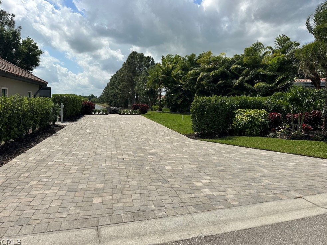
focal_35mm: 25
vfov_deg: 54.9
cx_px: 160
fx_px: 236
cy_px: 120
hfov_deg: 69.4
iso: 80
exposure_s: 1/9709
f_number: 1.78
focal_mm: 6.86
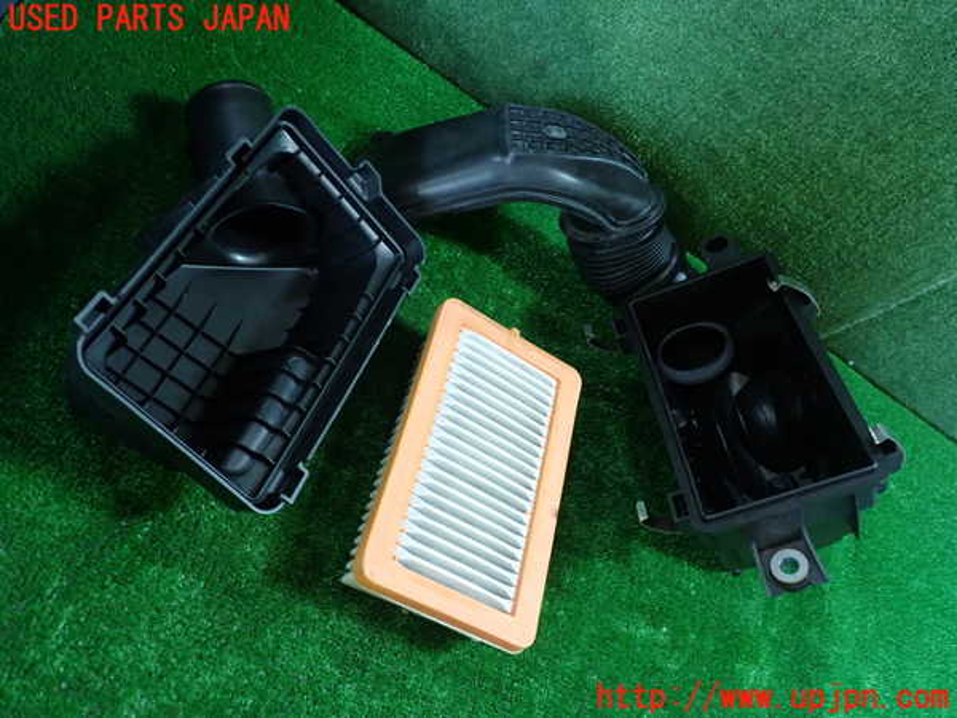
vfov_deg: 46.8
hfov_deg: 60.0
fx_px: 829
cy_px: 359
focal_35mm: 30
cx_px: 478
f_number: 2.3
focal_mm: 5.4
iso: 200
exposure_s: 1/30
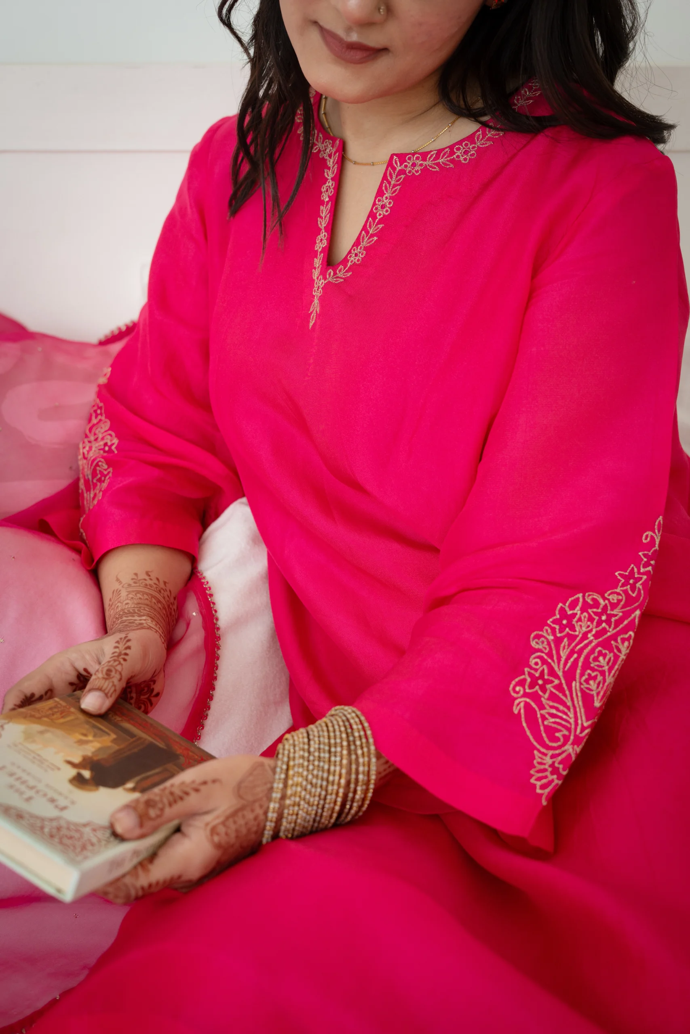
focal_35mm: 50
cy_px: 517
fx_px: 1437
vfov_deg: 39.6
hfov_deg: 27.0
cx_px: 345
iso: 200
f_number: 4
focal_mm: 50
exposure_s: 1/250
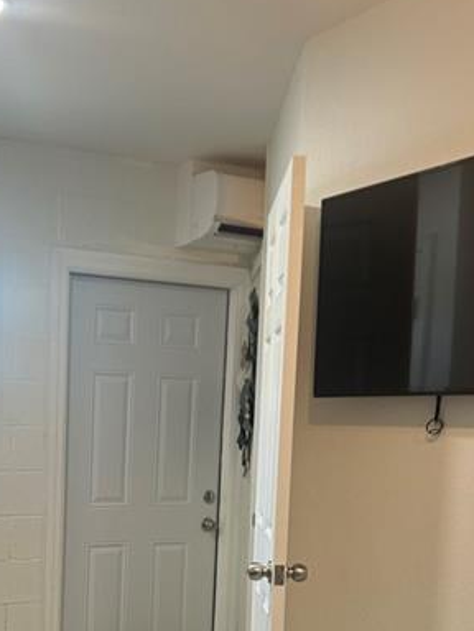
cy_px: 529
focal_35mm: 52
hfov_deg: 27.6
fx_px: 949
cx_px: 109
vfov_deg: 35.3
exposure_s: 1/120
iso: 125
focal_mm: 5.7
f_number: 1.5
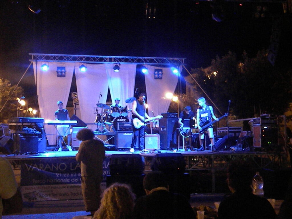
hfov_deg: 40.4
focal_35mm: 47
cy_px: 110
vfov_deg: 30.9
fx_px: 396
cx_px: 146
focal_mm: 8.6
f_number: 3.9
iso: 3200
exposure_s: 1/31.1
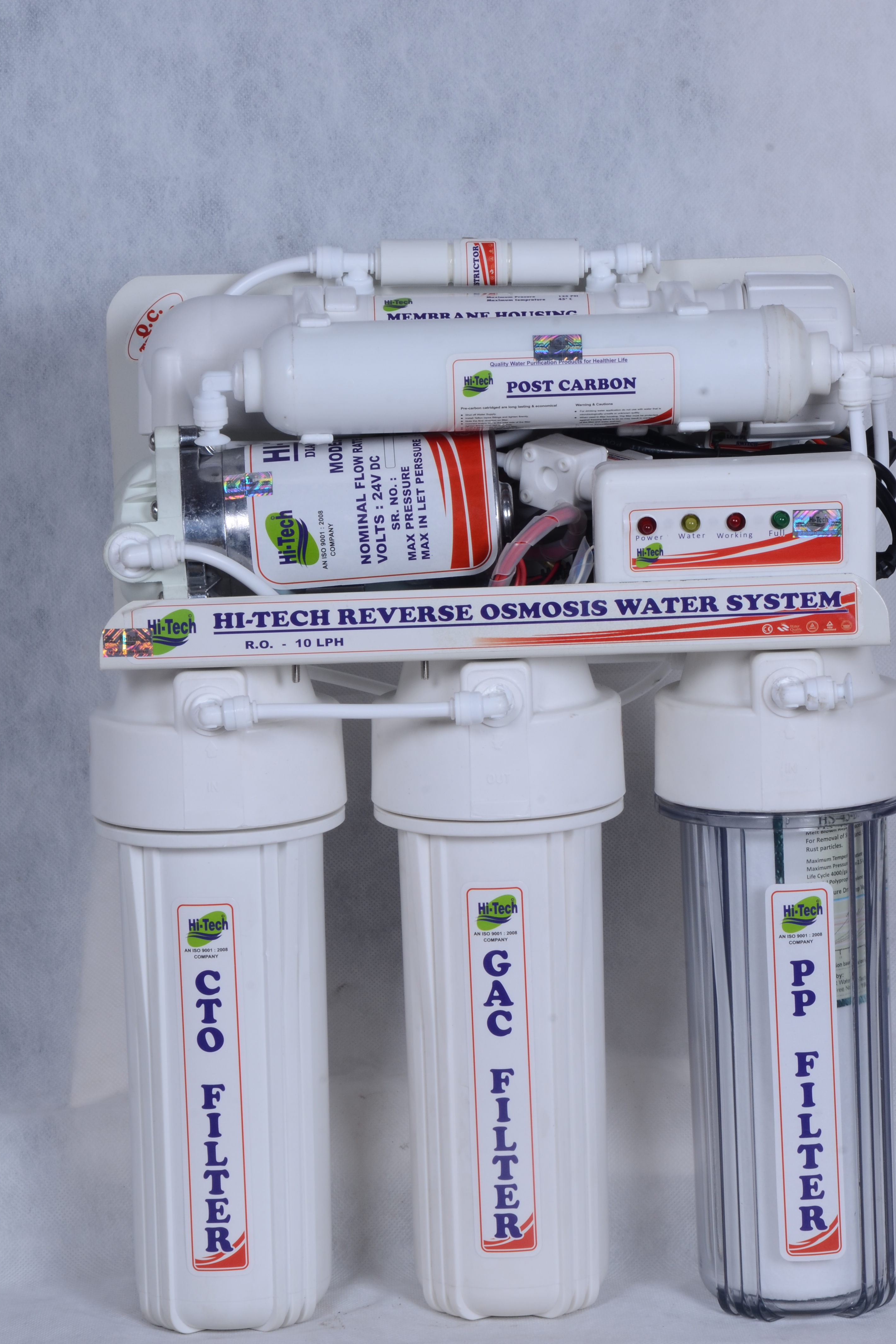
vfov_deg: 14.9
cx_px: 504
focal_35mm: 138
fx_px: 5152
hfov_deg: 9.9
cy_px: 706
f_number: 20
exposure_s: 1/125
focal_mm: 80
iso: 100
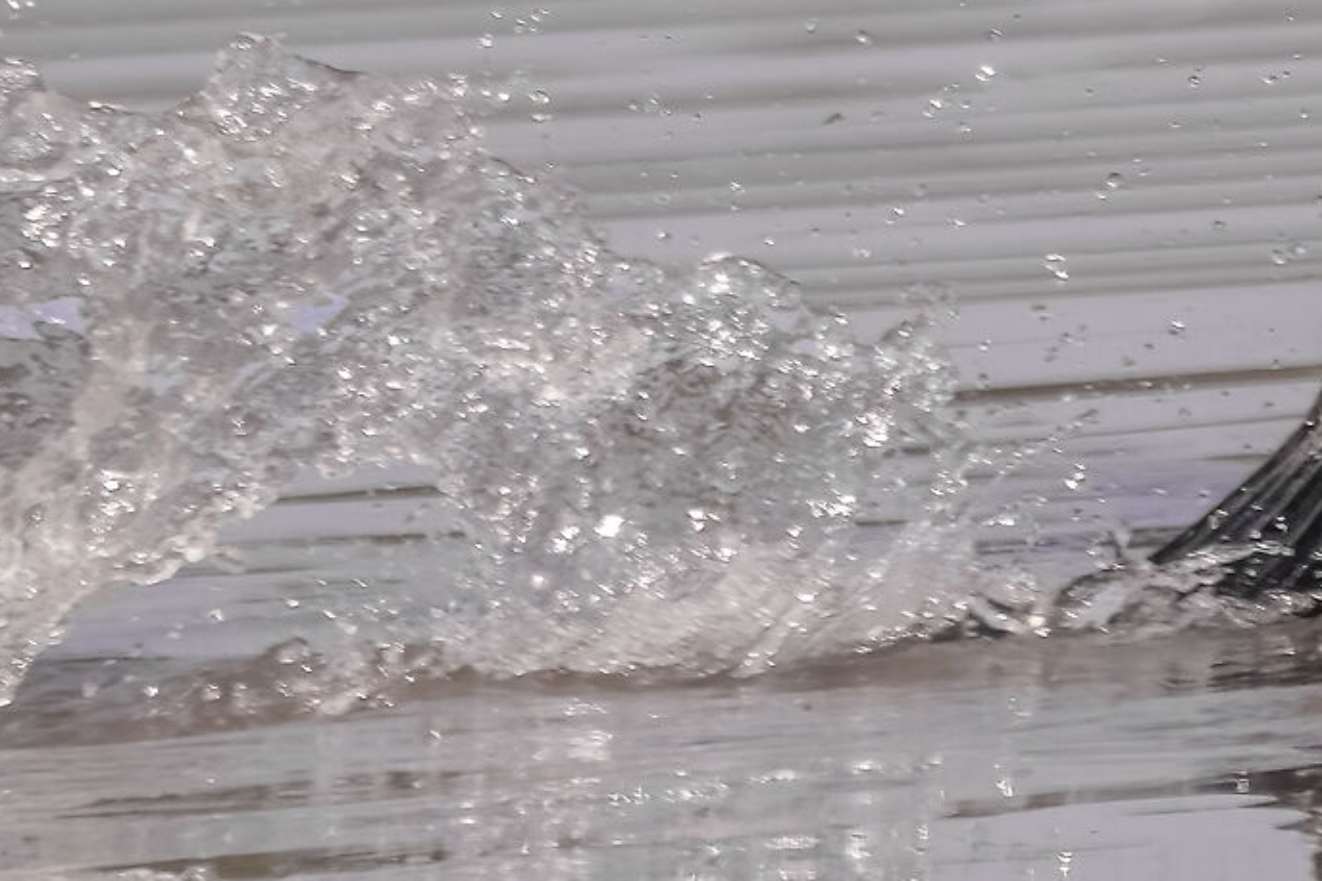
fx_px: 115372
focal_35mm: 3142
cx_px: 2022
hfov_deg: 0.7
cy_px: -425
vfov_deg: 0.4
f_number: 8
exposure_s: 1/2500
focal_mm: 600
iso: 1250
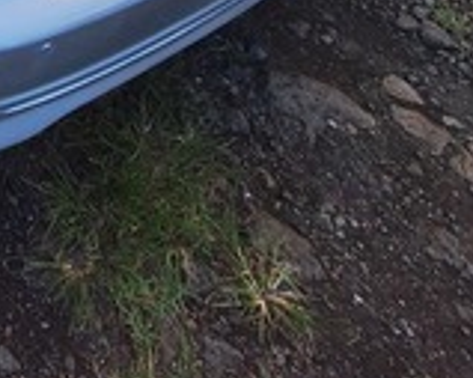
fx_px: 672
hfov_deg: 29.4
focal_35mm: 48
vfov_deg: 20.8
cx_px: -176
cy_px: -315
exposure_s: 1/289
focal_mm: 1.74
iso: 40
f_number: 2.2
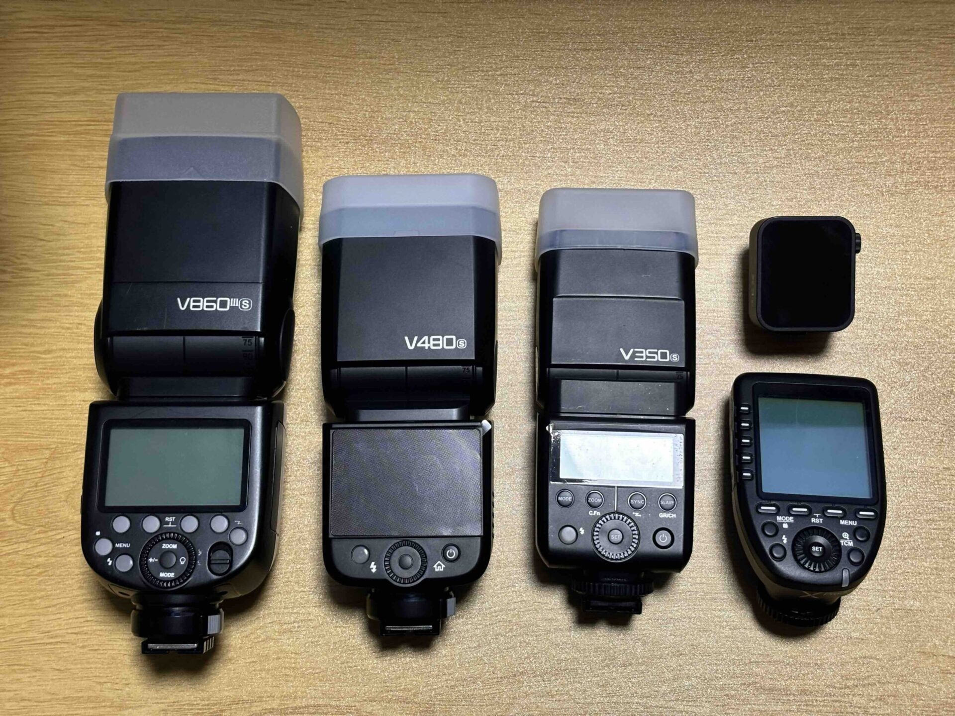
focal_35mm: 52
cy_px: 358
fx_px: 1435
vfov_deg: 28.0
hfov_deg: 36.8
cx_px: 478
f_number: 1.6
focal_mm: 5.96
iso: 160
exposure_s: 1/42
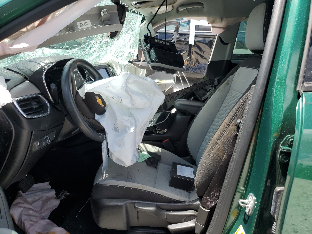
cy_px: 117
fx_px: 234
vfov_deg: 53.1
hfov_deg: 67.3
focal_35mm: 26
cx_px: 156
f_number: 1.5
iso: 50
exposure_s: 1/1250
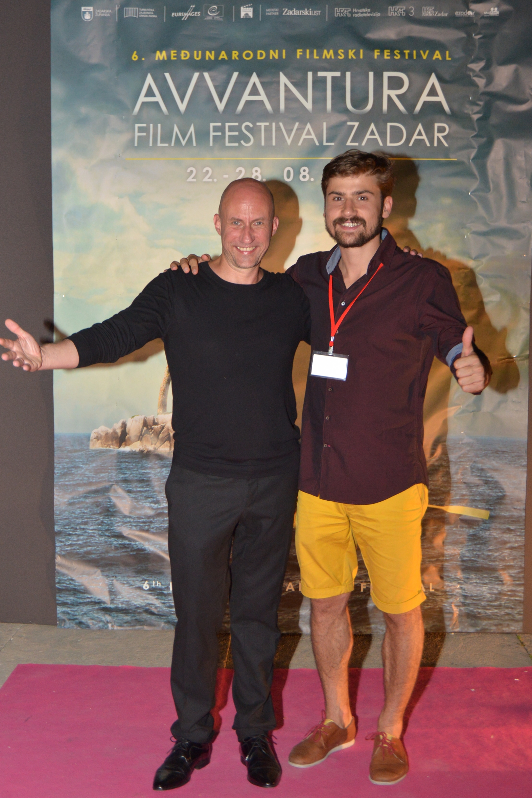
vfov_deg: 35.0
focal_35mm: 57
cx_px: 298
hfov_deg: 23.8
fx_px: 1263
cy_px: 412
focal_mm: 48
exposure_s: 1/125
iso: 2000
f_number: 6.3
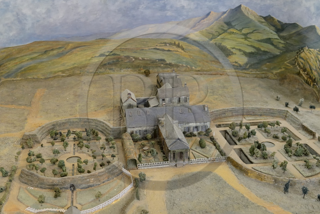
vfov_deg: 35.0
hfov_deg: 50.7
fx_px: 338
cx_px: 160
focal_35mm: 38
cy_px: 107
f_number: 4
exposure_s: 1/50
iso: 1600
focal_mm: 38
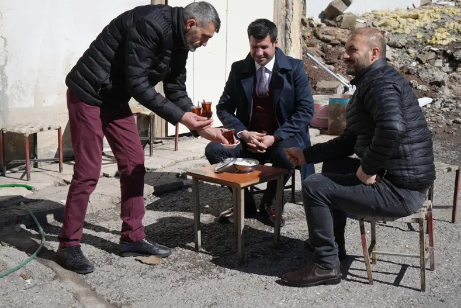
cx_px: 213
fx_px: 730
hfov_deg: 35.0
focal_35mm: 57
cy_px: 117
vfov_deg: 23.8
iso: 100
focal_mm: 45
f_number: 4.5
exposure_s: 1/1600
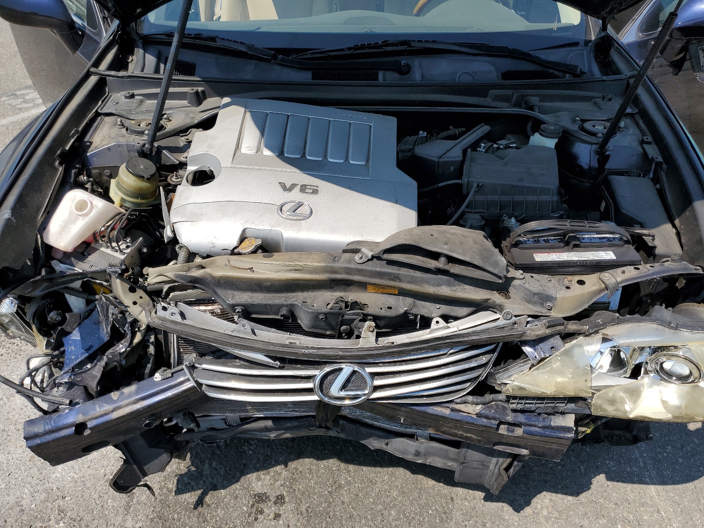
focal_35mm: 26
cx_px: 352
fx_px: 529
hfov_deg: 67.3
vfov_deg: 53.1
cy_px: 264
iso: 50
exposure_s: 1/3333
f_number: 1.5
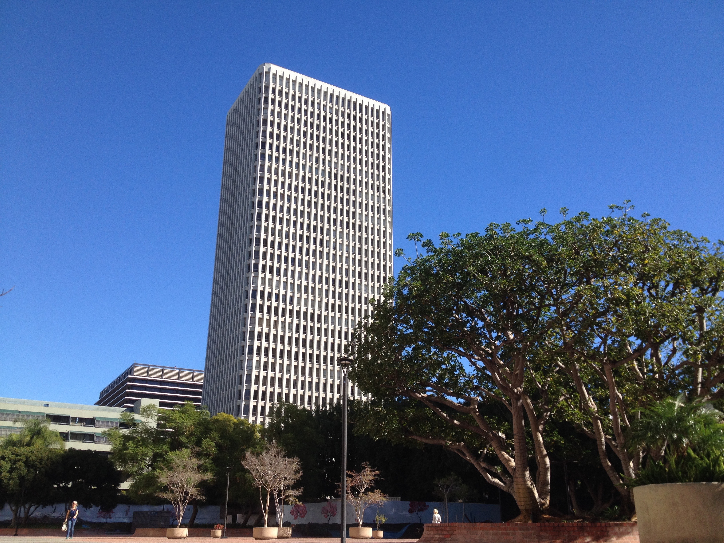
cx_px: 362
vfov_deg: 40.7
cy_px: 272
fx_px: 732
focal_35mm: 35
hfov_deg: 52.6
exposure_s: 1/1151
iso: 50
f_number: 2.4
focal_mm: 4.28
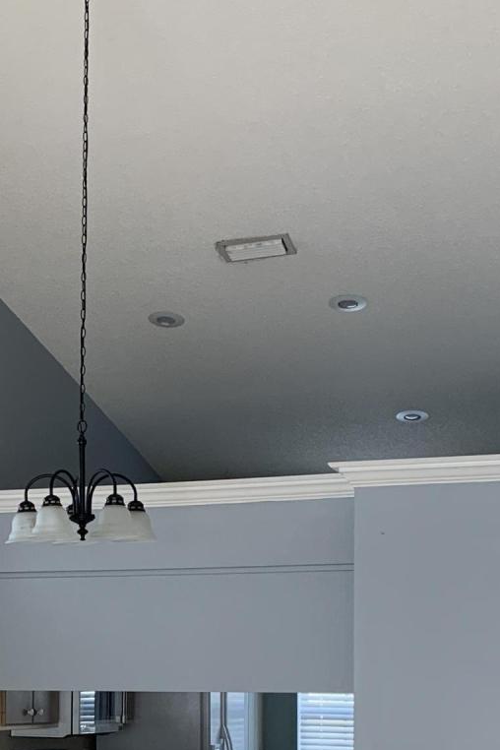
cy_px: 684
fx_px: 1479
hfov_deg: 18.9
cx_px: 77
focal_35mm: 71
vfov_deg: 27.4
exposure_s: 1/94
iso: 100
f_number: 1.8
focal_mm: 4.25
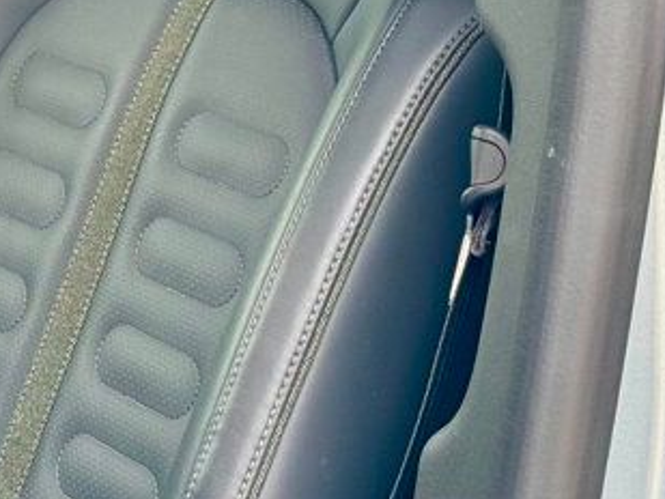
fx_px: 3056
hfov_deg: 12.0
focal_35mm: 159
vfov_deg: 9.2
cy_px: -183
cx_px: -215
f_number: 1.78
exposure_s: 1/225
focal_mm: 6.76
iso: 64
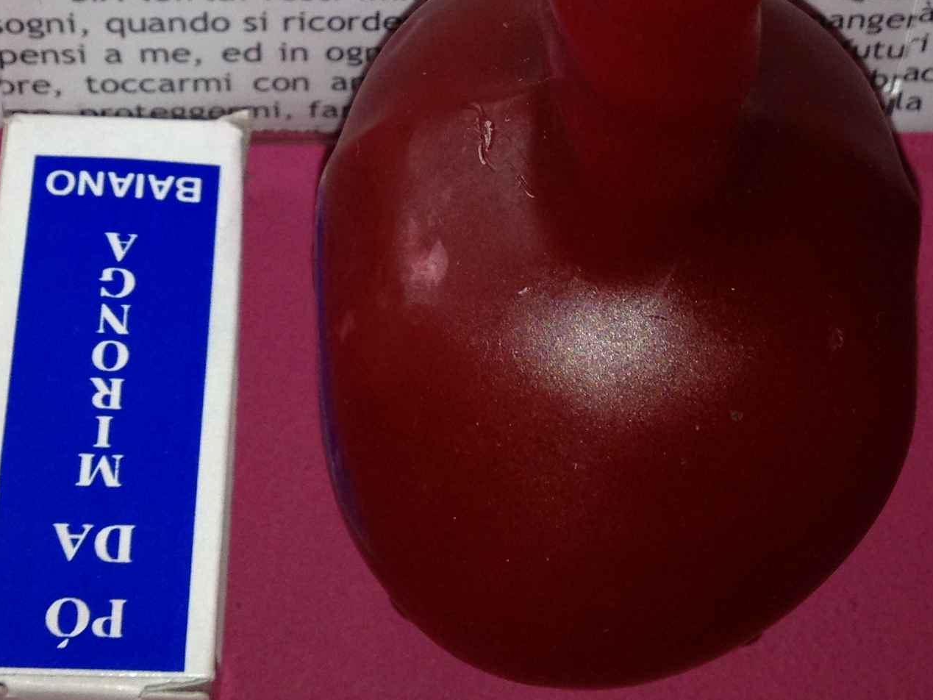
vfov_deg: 15.8
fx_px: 2426
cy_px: -125
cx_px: 491
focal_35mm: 90
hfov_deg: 21.8
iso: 64
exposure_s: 1/107
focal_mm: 4.28
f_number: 2.4
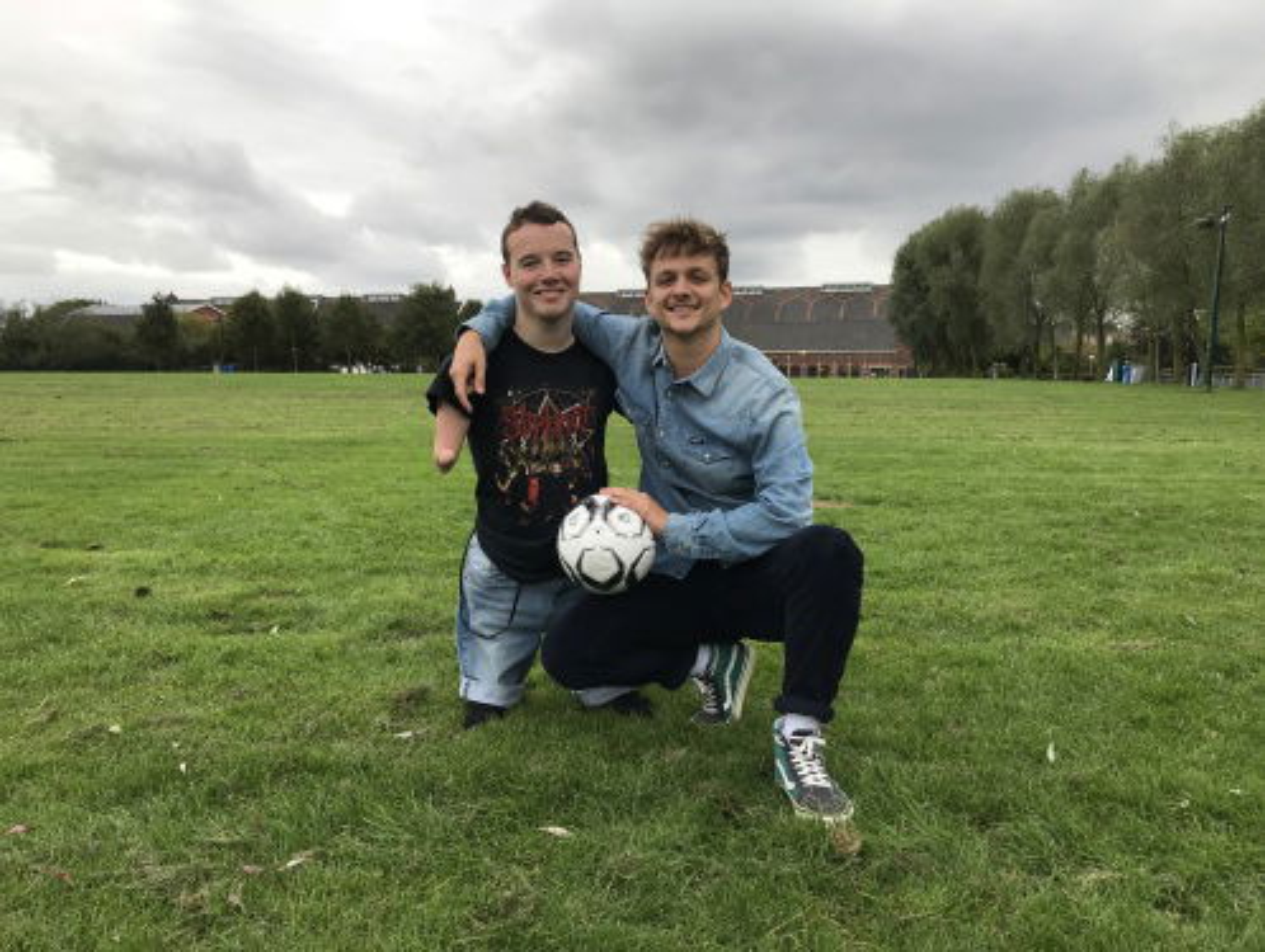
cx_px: 632
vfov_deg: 49.9
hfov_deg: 63.4
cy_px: 476
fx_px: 1025
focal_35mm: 28
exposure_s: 1/515
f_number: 1.8
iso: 20
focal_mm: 3.99
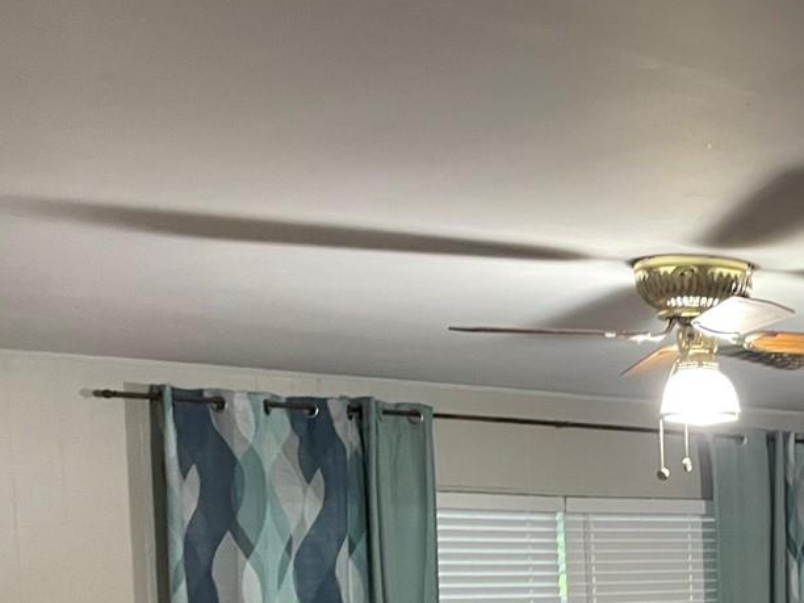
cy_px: 749
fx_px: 1579
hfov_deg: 25.7
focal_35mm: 68
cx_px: 955
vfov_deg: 20.1
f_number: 1.6
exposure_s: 1/40
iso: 400
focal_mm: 4.2
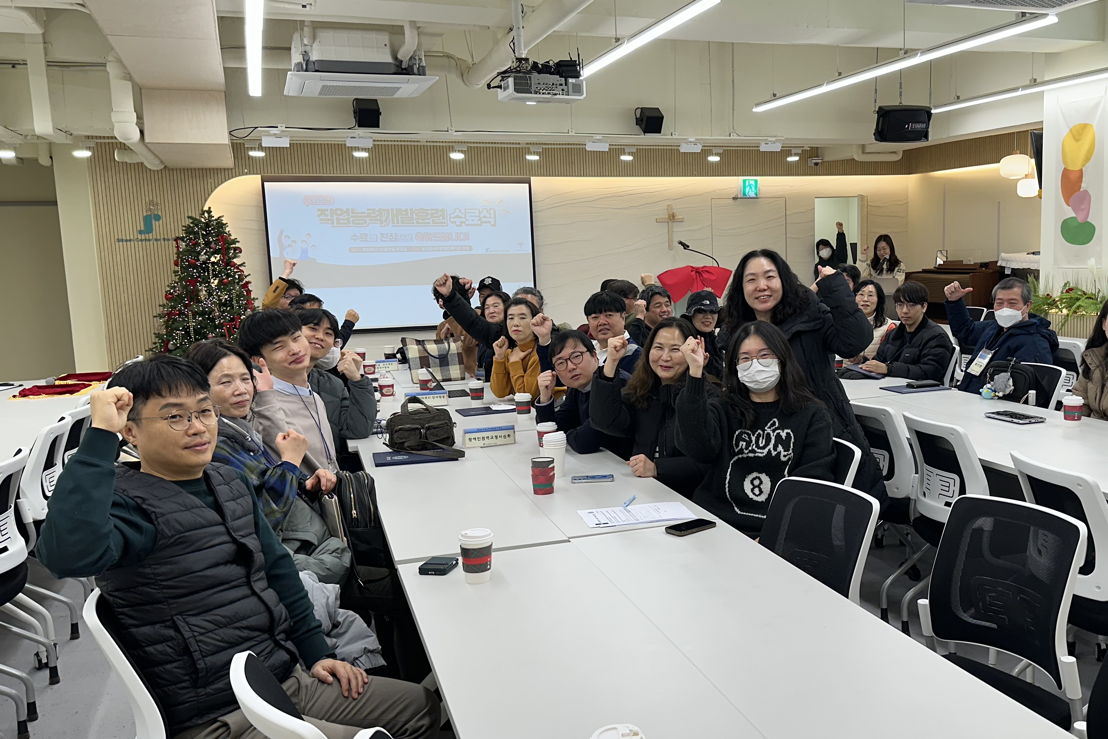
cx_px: 674
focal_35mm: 33
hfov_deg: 56.7
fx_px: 1016
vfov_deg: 40.0
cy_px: 384
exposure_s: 1/155
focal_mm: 6.86
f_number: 1.78
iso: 64
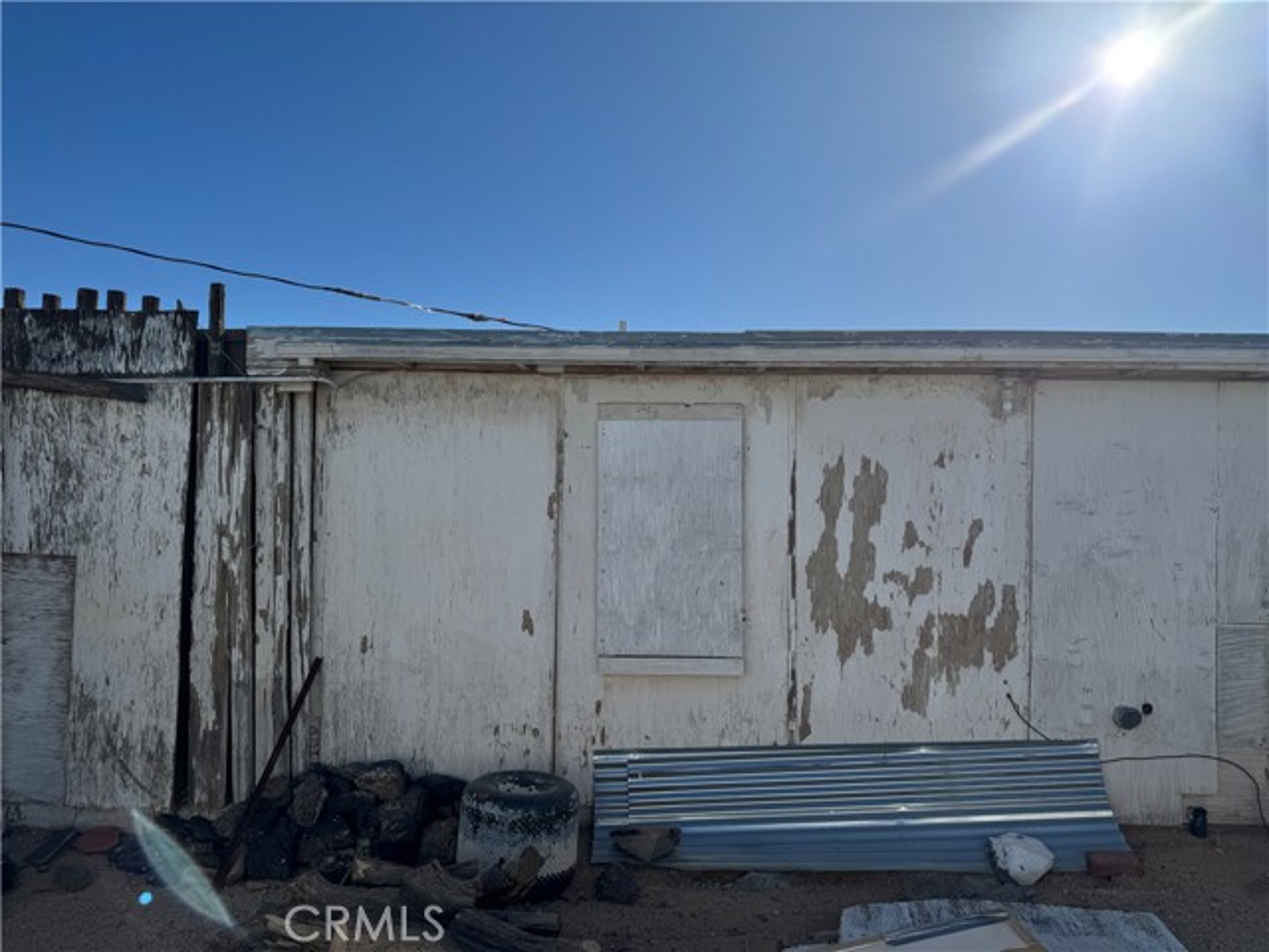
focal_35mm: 24
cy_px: 476
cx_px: 634
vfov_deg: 56.8
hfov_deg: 71.6
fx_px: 880
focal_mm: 6.76
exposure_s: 1/7937
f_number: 1.78
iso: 80
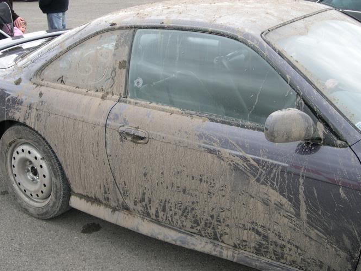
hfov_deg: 41.2
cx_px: 164
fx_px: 480
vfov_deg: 31.5
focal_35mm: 46
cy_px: 120
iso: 100
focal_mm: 8
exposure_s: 1/121
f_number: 2.8
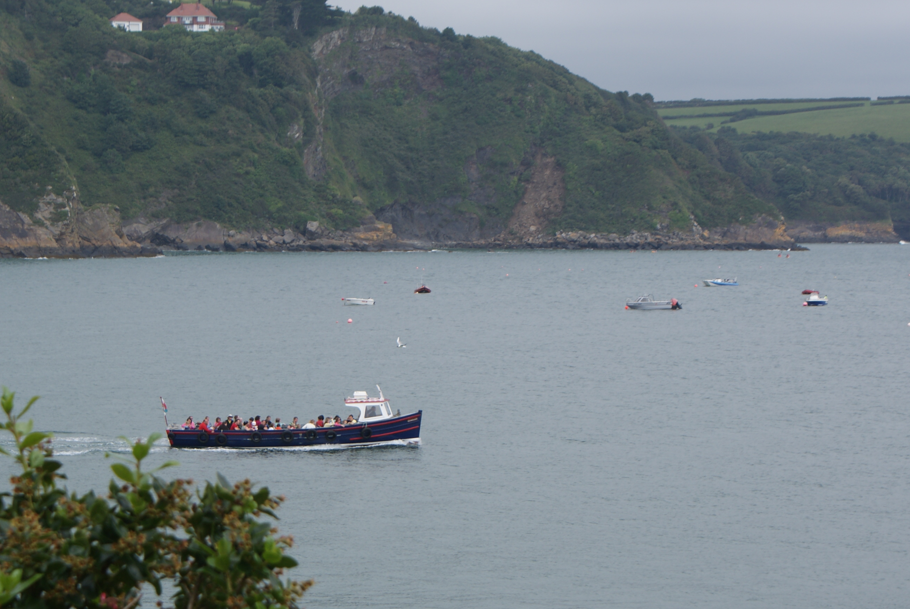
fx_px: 3106
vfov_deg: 11.2
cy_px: 316
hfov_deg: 16.7
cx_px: 359
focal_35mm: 123
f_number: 9
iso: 100
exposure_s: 1/250
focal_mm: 55
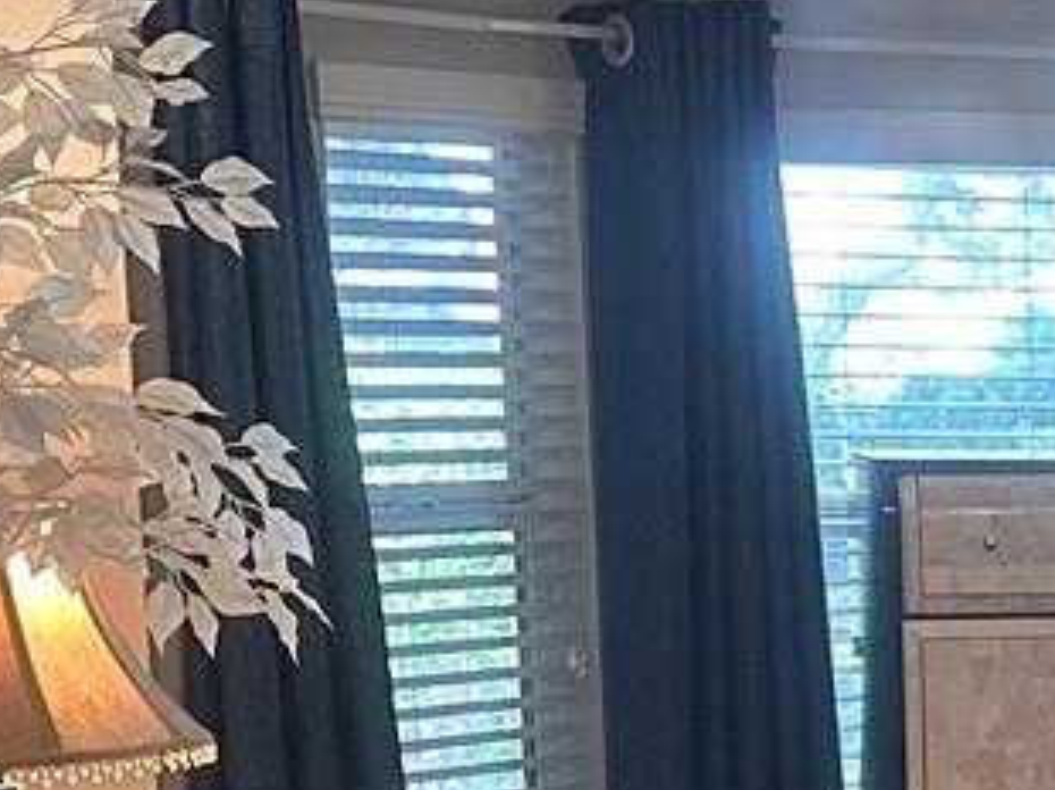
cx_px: 1773
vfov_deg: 11.8
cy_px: 841
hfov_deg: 14.4
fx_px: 3776
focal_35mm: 124
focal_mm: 6.86
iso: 320
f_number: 1.78
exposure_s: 1/60
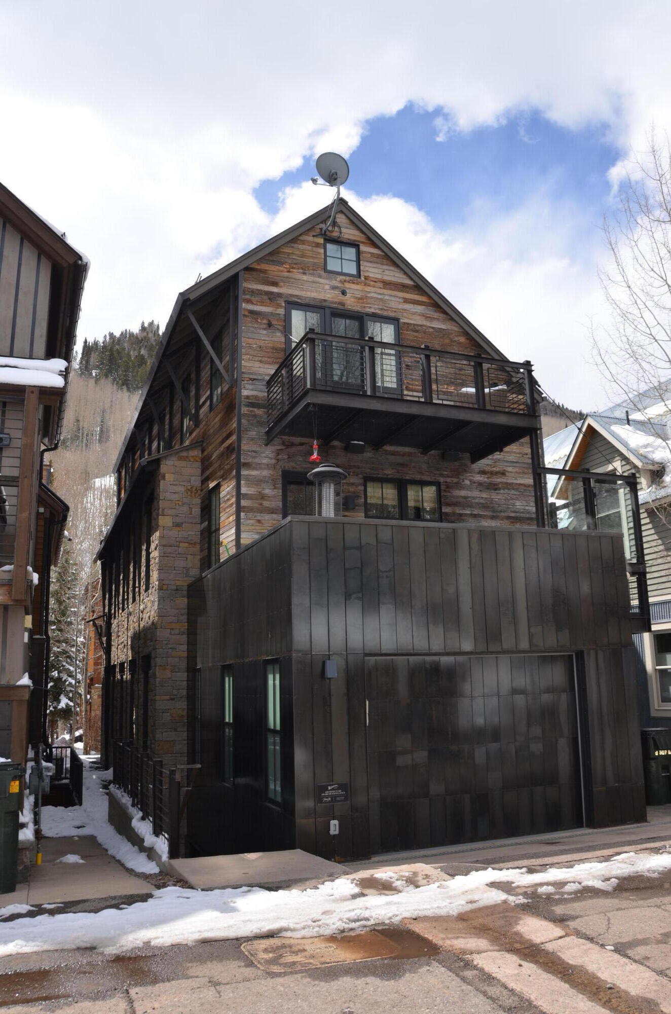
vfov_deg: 67.5
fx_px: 759
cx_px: 336
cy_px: 507
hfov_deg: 47.7
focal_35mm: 27
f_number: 8
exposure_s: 1/250
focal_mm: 18
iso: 100
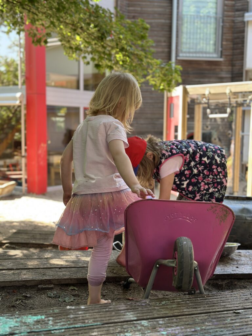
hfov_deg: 30.3
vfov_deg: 39.7
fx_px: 466
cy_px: 168
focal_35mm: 48
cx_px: 126
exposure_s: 1/233
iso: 80
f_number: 1.78
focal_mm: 6.86
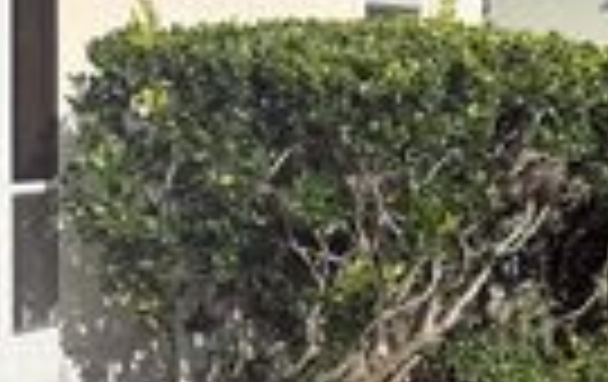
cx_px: -77
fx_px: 1561
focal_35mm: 94
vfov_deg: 14.0
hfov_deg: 20.9
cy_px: 155
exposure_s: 1/11905
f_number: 1.78
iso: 80
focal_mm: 6.76
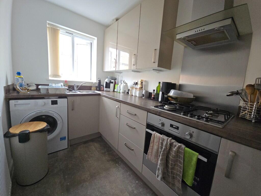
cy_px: 98
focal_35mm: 13
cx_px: 130
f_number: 2.2
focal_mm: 2.2
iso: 125
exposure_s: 1/60
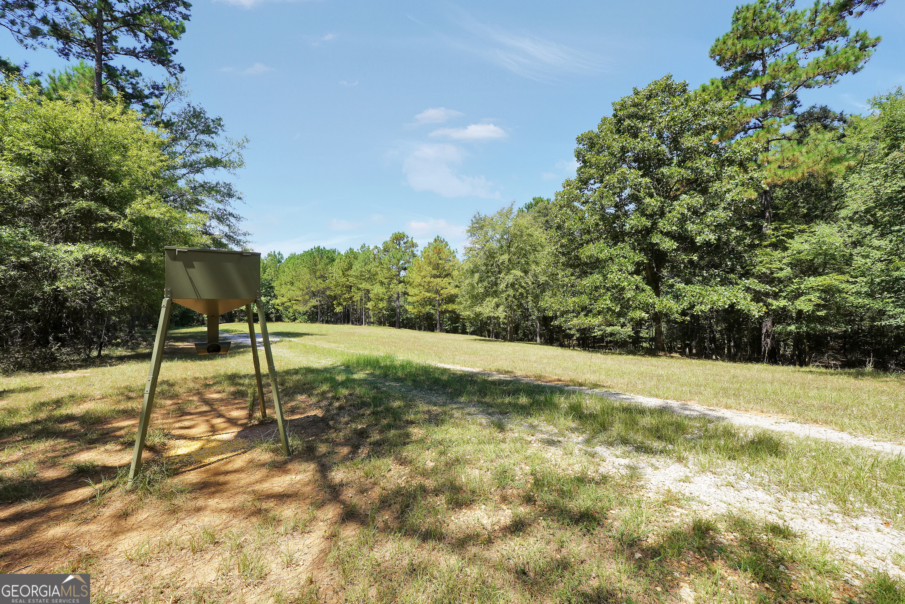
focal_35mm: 15
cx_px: 452
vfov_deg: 77.3
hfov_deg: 100.4
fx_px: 377
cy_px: 302
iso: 100
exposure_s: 1/125
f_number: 8
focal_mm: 10
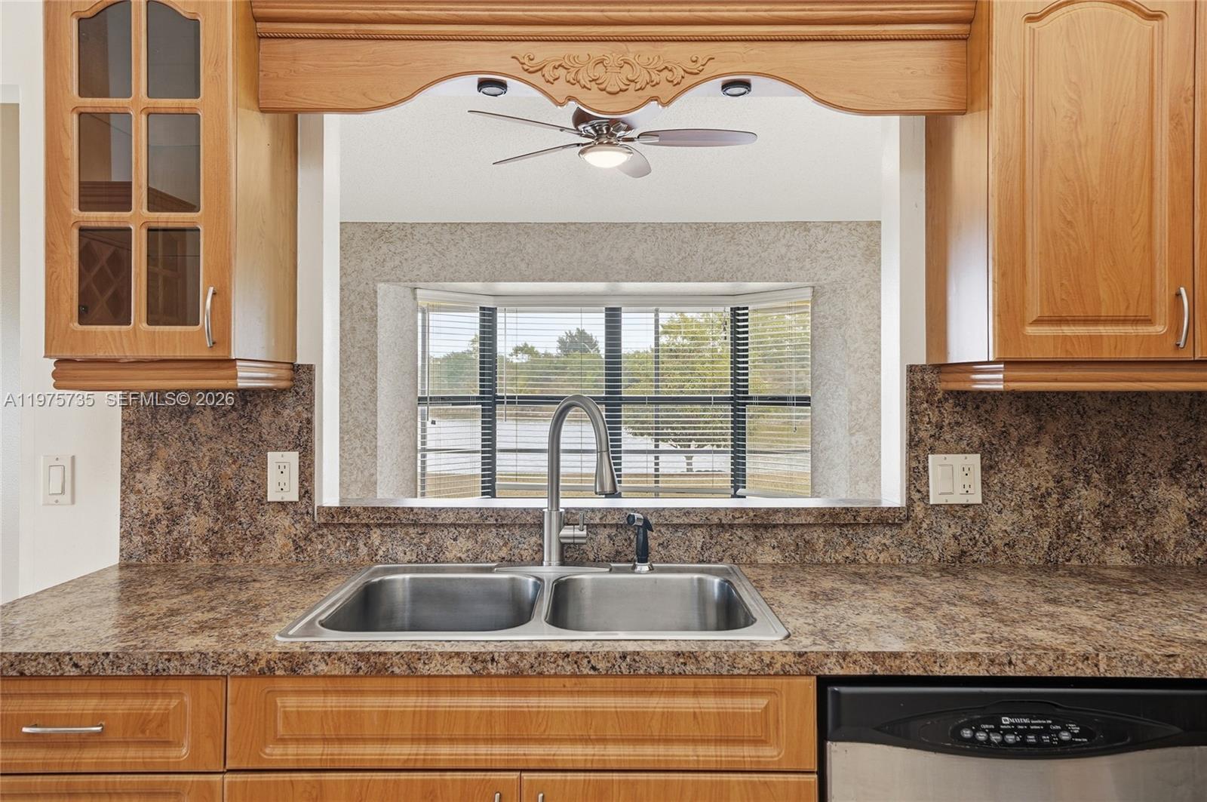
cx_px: 604
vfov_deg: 53.0
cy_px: 401
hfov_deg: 73.8
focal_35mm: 24
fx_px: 804
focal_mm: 24
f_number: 8
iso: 400
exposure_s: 1/400
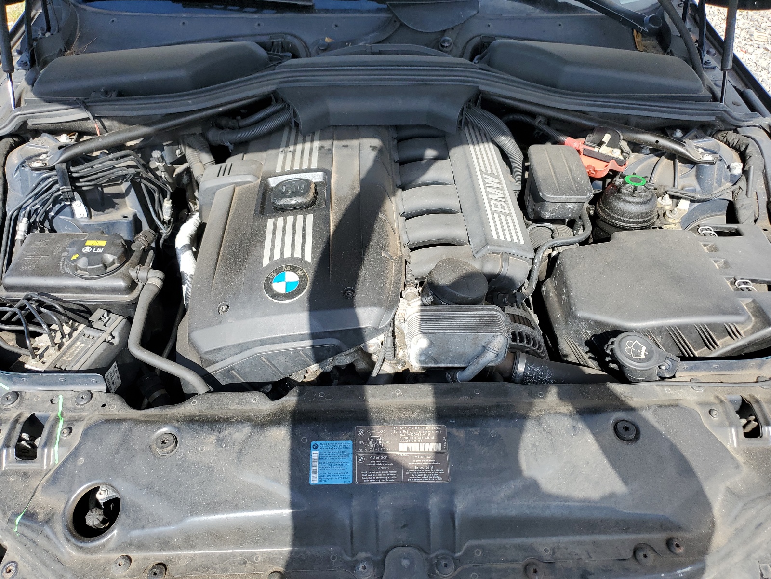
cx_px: 386
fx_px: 579
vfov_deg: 53.1
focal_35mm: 26
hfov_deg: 67.3
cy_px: 290
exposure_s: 1/1000
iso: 50
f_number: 1.5
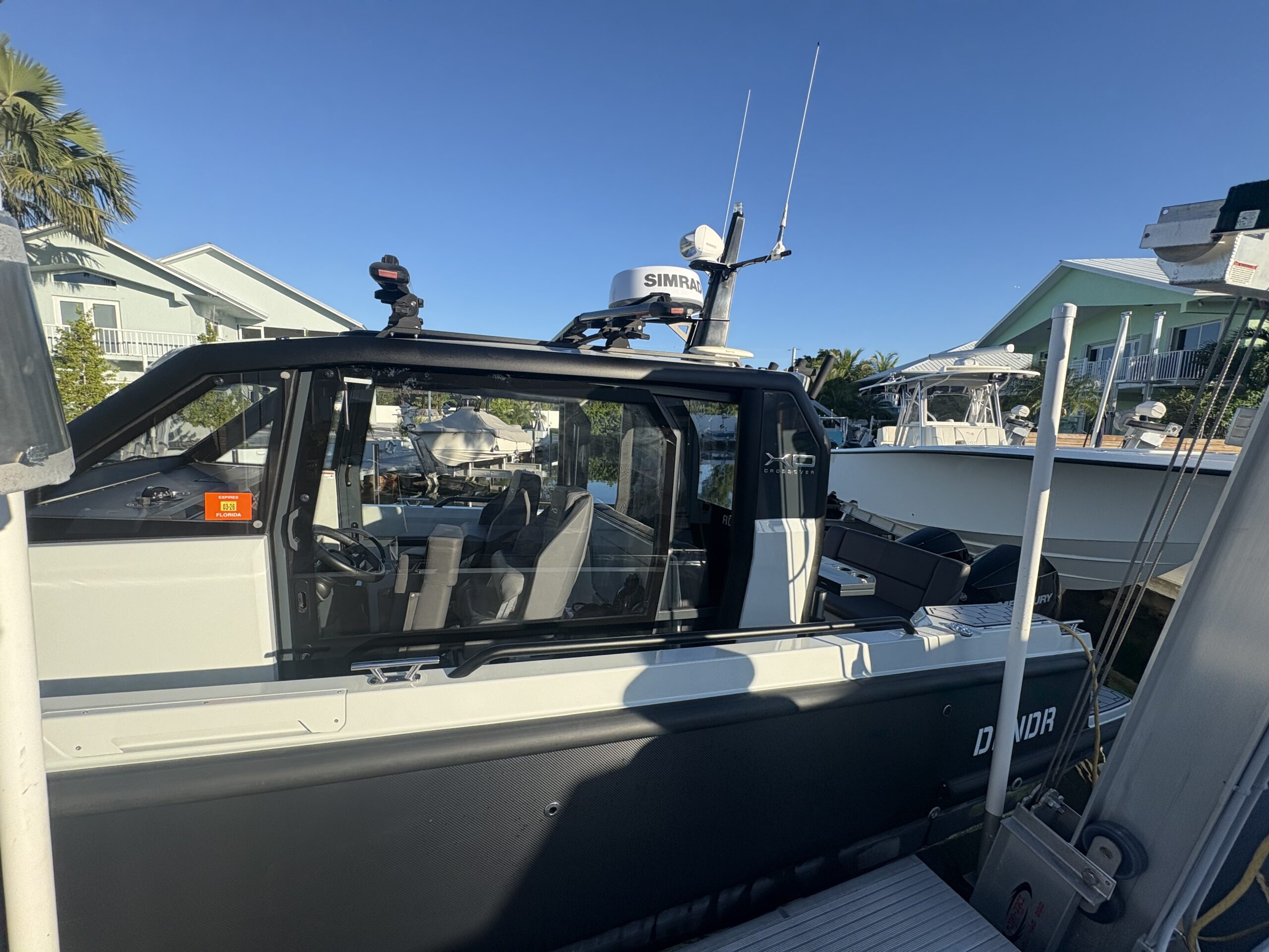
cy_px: 476
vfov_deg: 85.7
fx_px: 513
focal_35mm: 14
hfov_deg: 102.1
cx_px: 634
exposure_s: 1/980
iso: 50
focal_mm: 2.22
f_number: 2.2
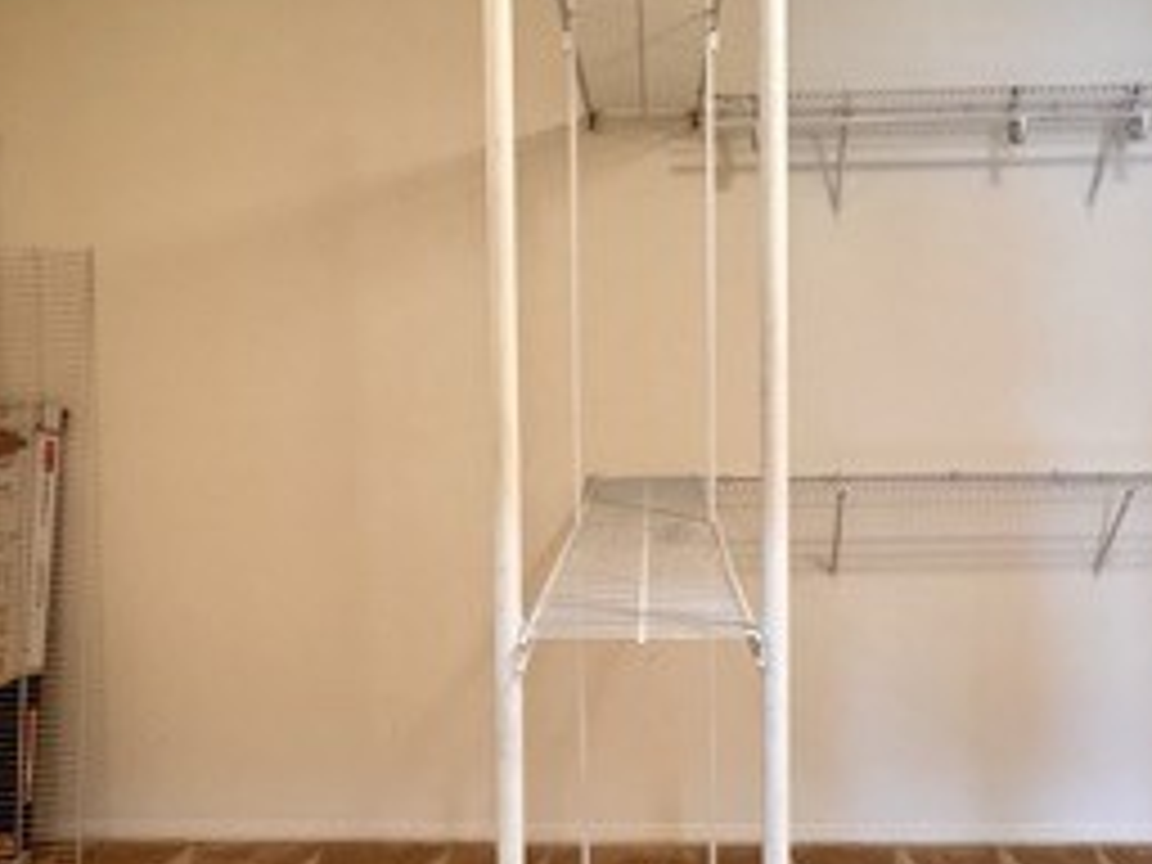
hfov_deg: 52.5
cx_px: 644
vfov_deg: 40.6
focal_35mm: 35
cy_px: 387
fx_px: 1165
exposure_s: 1/60
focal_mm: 2.22
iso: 320
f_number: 2.2
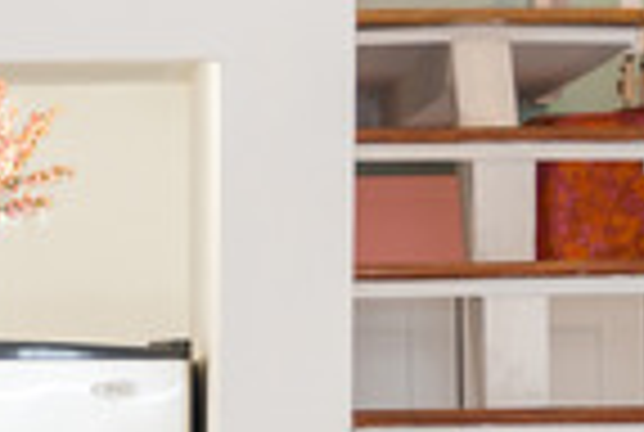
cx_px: 81
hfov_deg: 10.4
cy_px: 585
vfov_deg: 7.0
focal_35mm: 196
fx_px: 3514
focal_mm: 36
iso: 250
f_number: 4
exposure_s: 1/125
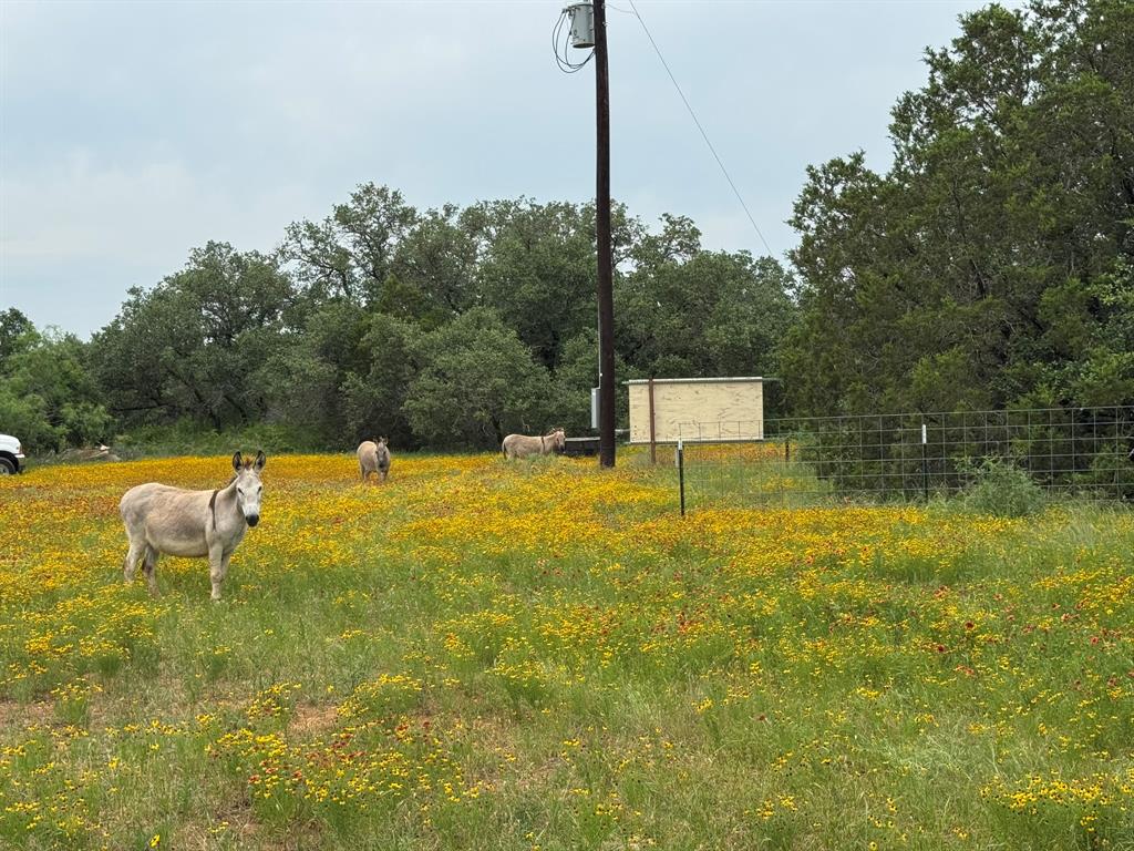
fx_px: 1572
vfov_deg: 30.3
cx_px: 567
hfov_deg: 39.7
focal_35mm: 48
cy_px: 426
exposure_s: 1/3610
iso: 64
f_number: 1.78
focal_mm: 6.76
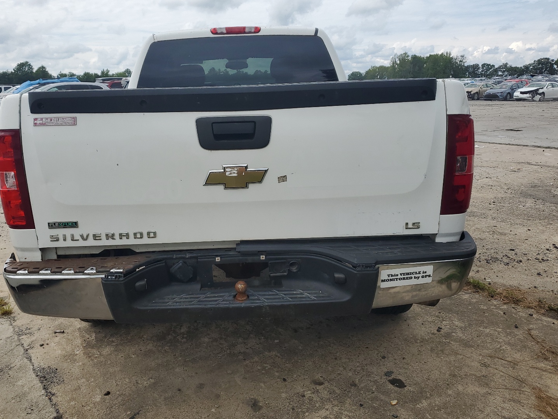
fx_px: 468
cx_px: 249
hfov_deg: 61.5
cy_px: 196
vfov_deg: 48.2
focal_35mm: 29
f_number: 1.5
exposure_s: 1/3333
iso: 50
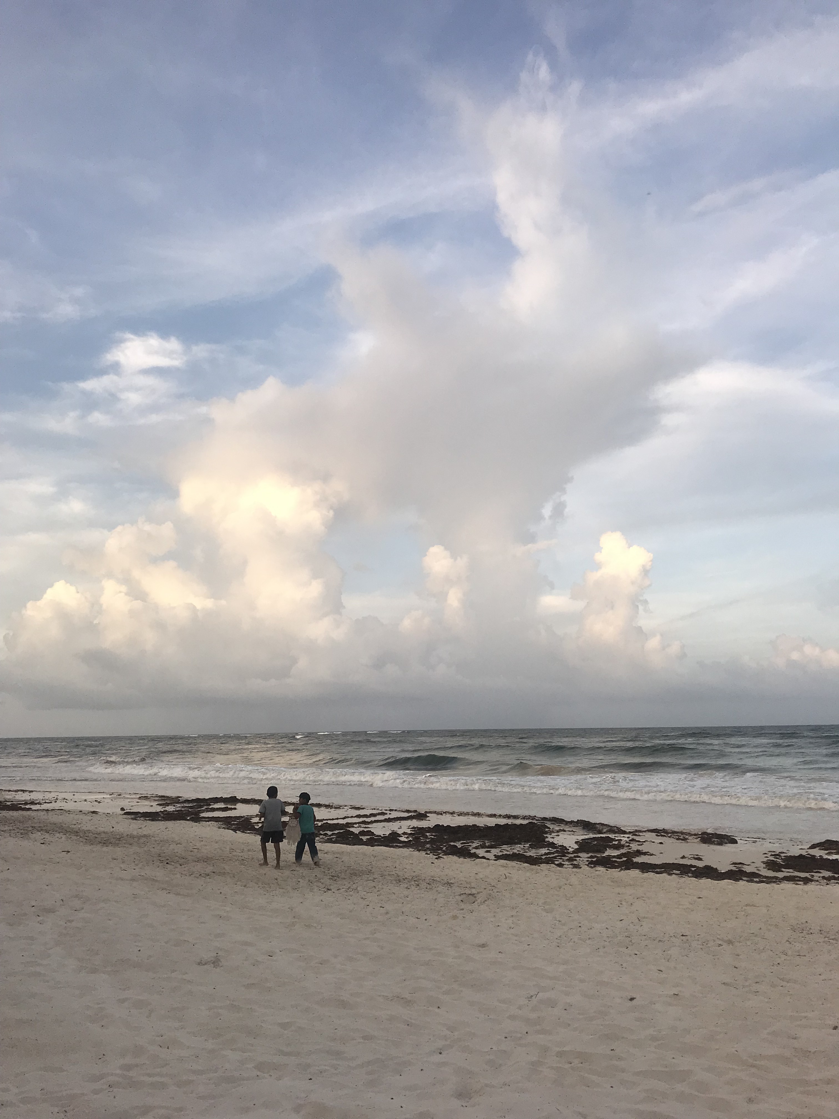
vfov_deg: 63.4
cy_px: 560
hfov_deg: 49.7
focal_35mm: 28
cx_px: 420
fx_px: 905
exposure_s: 1/714
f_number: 1.8
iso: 20
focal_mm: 3.99
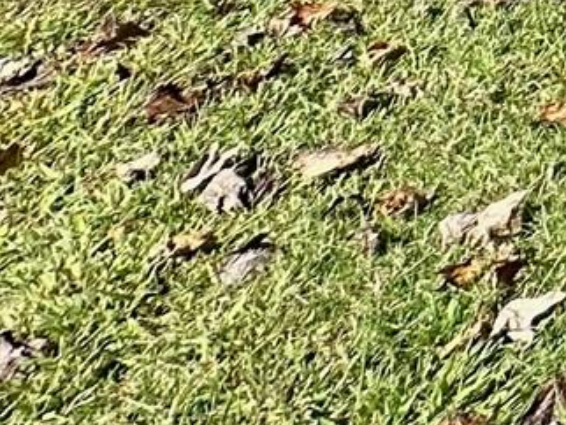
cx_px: 1714
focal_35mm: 89
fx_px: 1456
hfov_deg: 11.4
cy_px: -878
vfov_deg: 10.7
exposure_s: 1/615
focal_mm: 2.22
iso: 40
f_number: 2.2
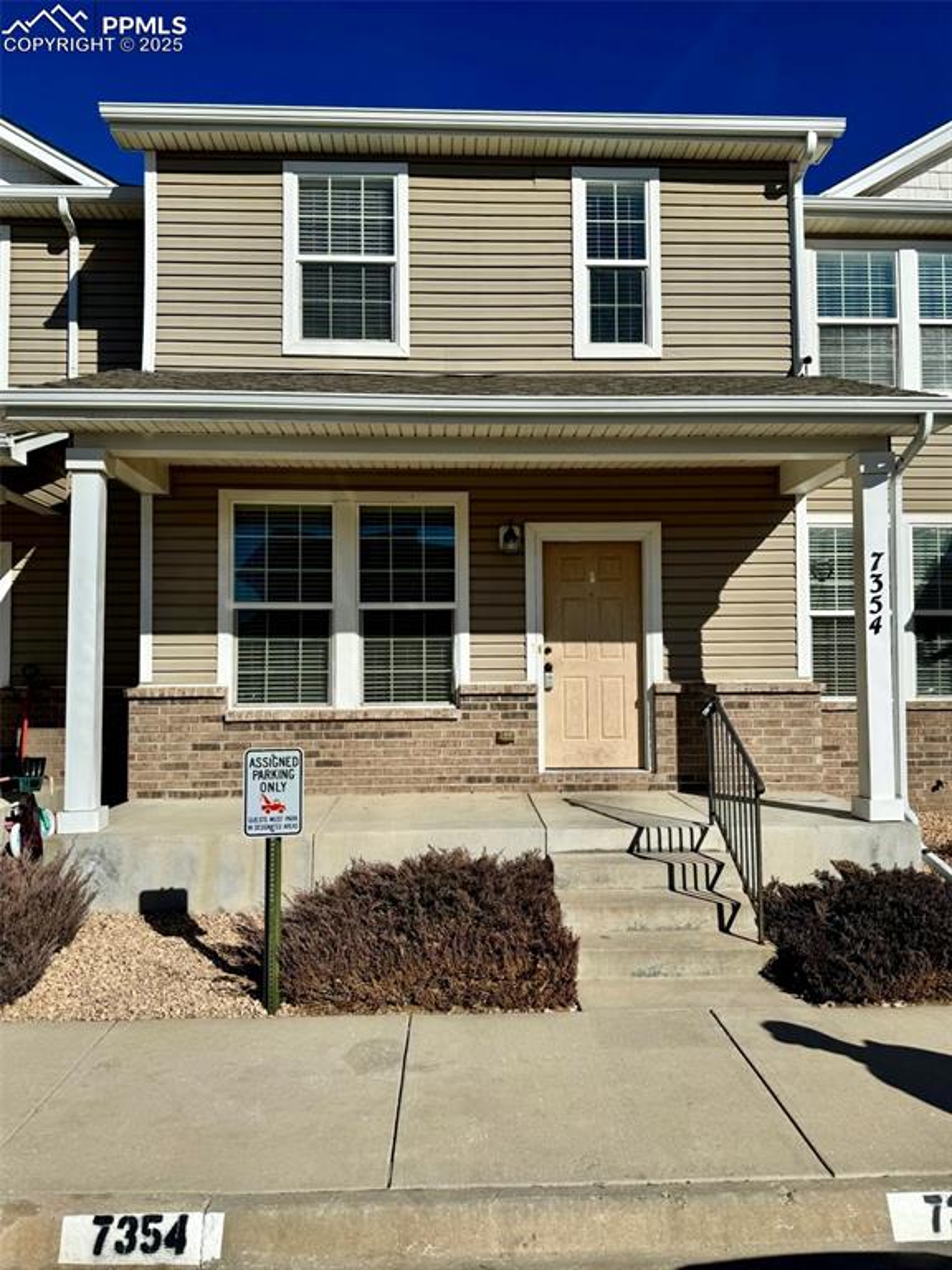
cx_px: 476
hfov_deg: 56.8
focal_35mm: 24
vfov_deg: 71.6
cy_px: 635
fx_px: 880
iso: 80
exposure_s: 1/10417
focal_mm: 6.76
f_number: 1.78
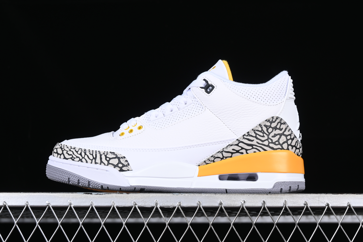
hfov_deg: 27.0
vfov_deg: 18.2
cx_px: 182
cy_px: 121
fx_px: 756
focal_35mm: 75
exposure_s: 1/125
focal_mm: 50
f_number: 8
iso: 160
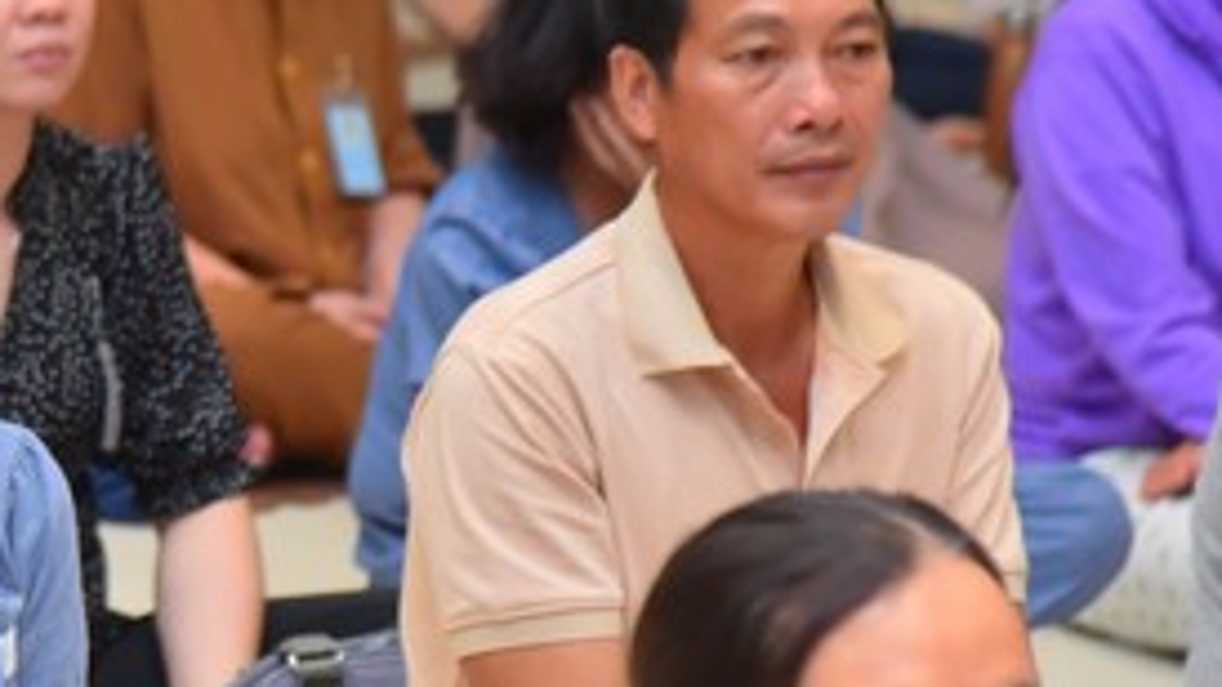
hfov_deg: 7.2
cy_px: 413
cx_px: -116
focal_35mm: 298
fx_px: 9654
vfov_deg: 4.1
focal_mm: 120
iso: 1250
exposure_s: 1/100
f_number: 5
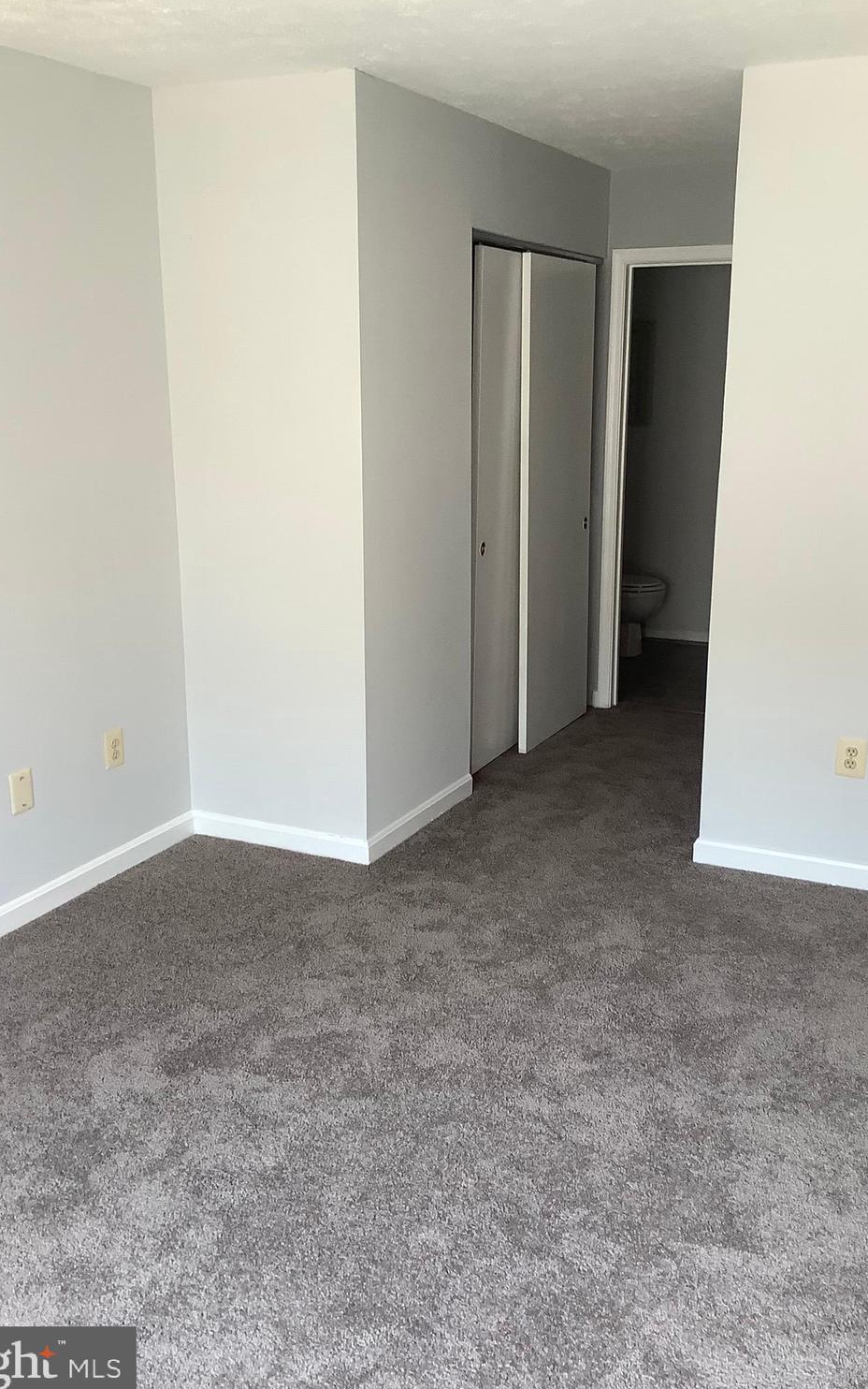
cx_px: 441
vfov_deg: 56.7
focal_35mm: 34
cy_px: 684
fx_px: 1286
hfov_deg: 37.3
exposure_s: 1/50
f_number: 2.4
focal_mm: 3.3
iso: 64
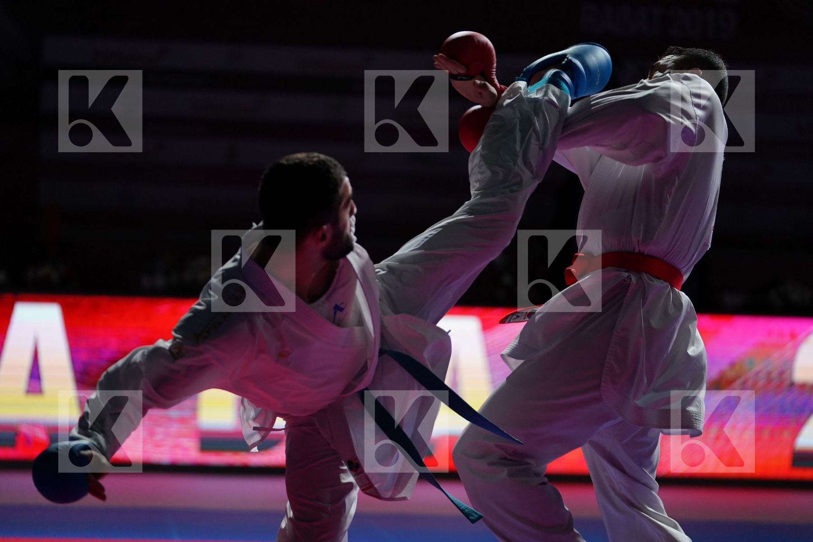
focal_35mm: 129
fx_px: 2913
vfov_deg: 10.6
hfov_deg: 15.9
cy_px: 271
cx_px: 406
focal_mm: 129
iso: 2000
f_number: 2.8
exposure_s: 1/1000
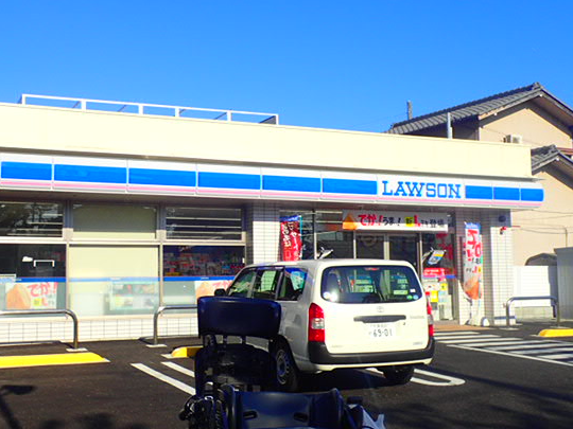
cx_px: 235
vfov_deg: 32.2
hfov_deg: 41.9
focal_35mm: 45
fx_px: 745
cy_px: 217
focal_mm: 6.86
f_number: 10
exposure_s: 1/160
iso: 100
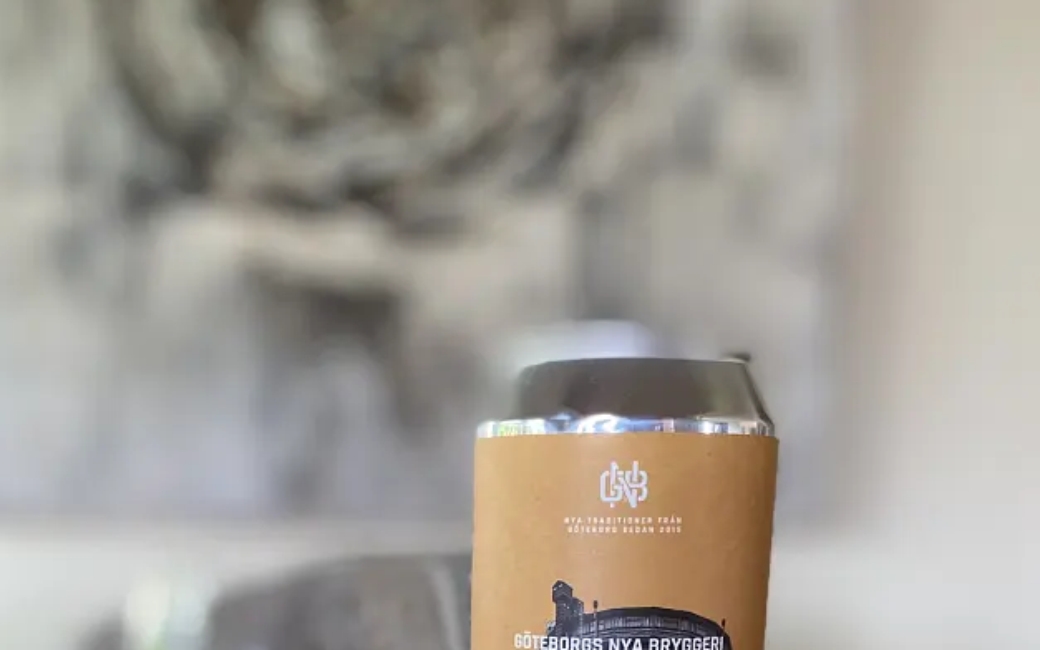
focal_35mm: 45
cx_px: 438
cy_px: 796
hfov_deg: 44.2
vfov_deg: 25.4
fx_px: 1276
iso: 200
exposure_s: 1/60
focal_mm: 4.25
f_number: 1.8
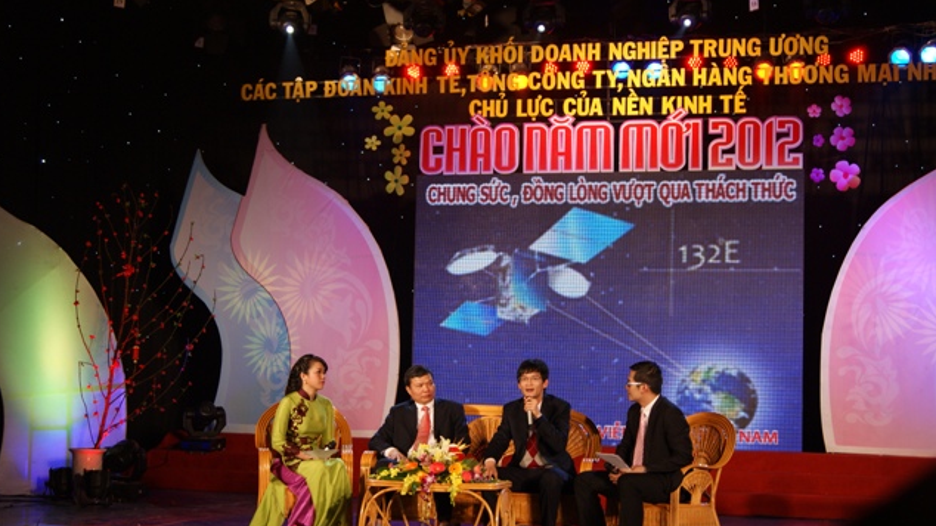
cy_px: 290
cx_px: 465
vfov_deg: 21.6
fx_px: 1378
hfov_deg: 37.5
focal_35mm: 56
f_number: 5.6
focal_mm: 35
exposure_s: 1/60
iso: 250
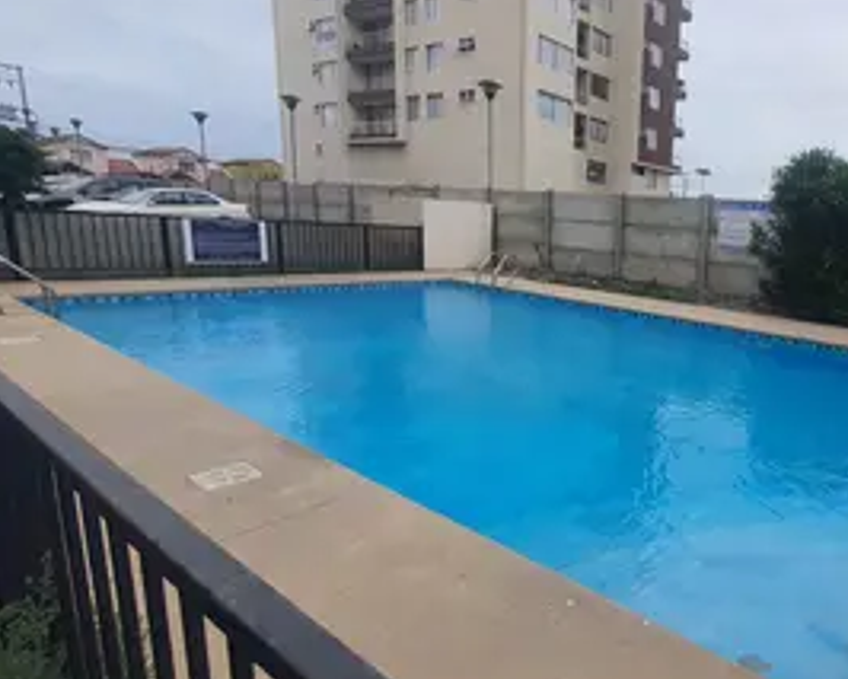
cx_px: 695
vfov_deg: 65.6
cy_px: 347
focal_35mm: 21
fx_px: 527
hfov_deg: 69.0
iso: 50
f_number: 2.2
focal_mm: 1.8
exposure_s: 1/594
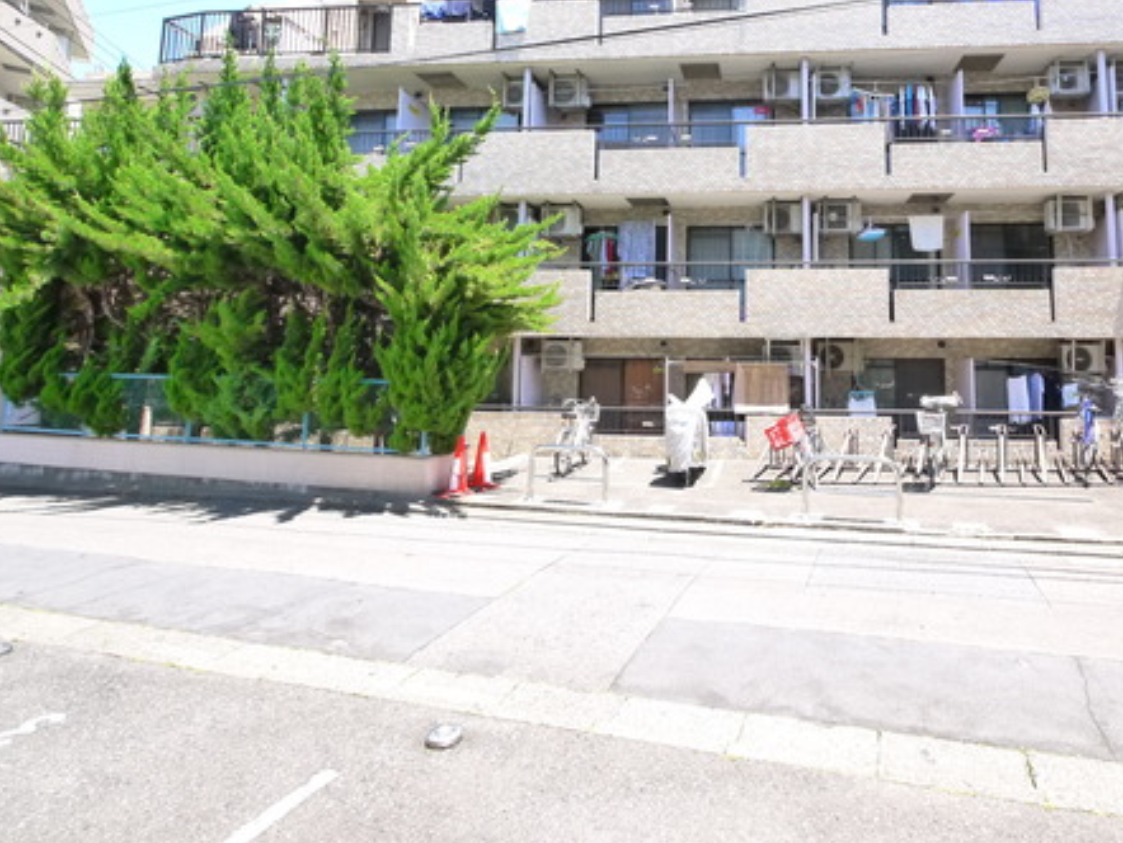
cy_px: 295
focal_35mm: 19
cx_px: 724
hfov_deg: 82.5
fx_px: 617
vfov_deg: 67.2
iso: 640
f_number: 5.6
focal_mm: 7
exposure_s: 1/200
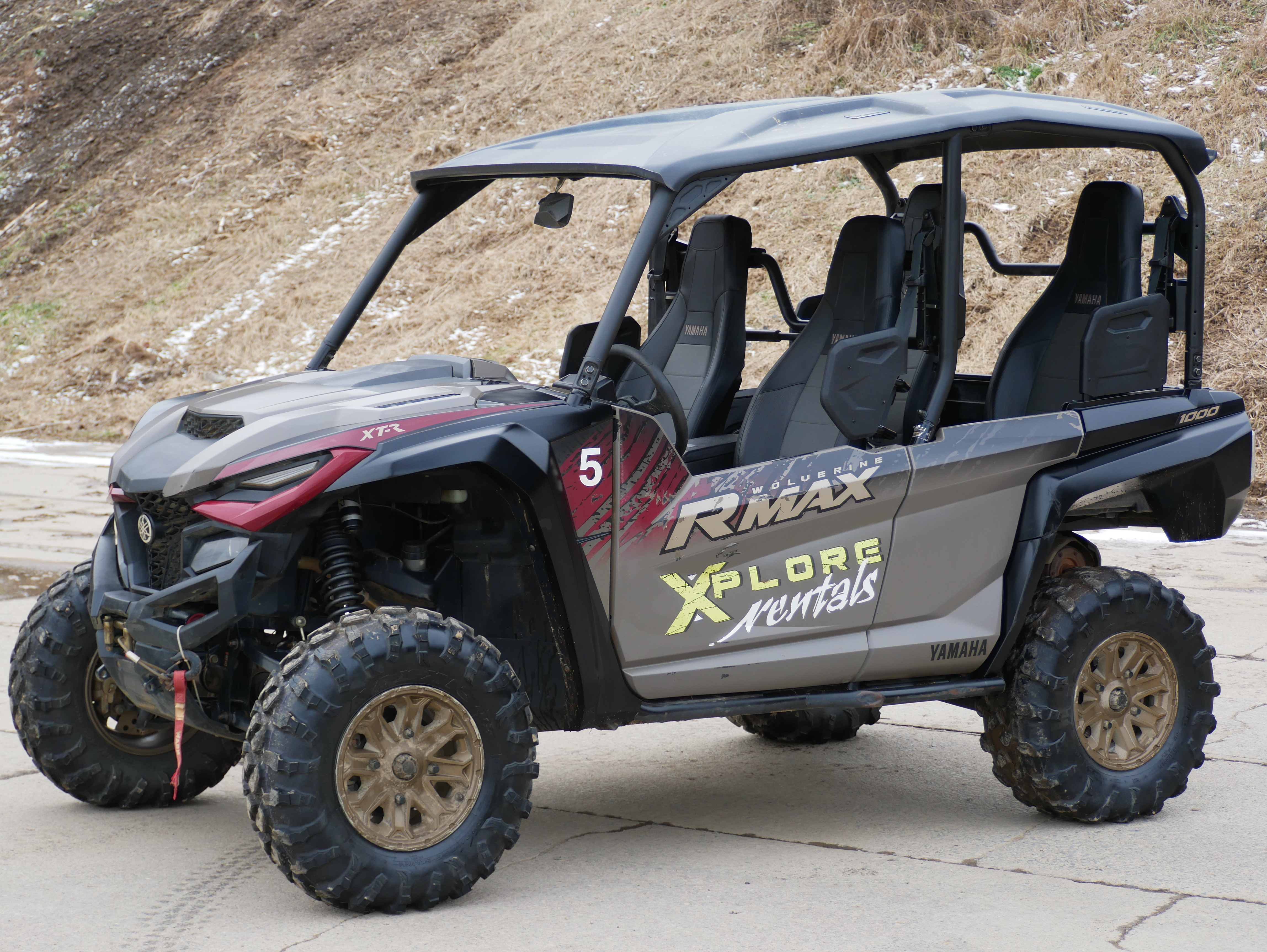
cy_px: 476
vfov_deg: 18.4
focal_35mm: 80
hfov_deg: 24.4
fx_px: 2929
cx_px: 634
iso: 200
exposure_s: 1/100
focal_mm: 40
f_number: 4
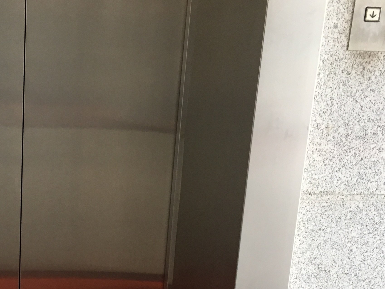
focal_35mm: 69
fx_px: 767
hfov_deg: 27.4
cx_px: 61
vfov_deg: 21.1
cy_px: 213
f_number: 2.2
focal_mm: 4.15
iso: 100
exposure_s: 1/33
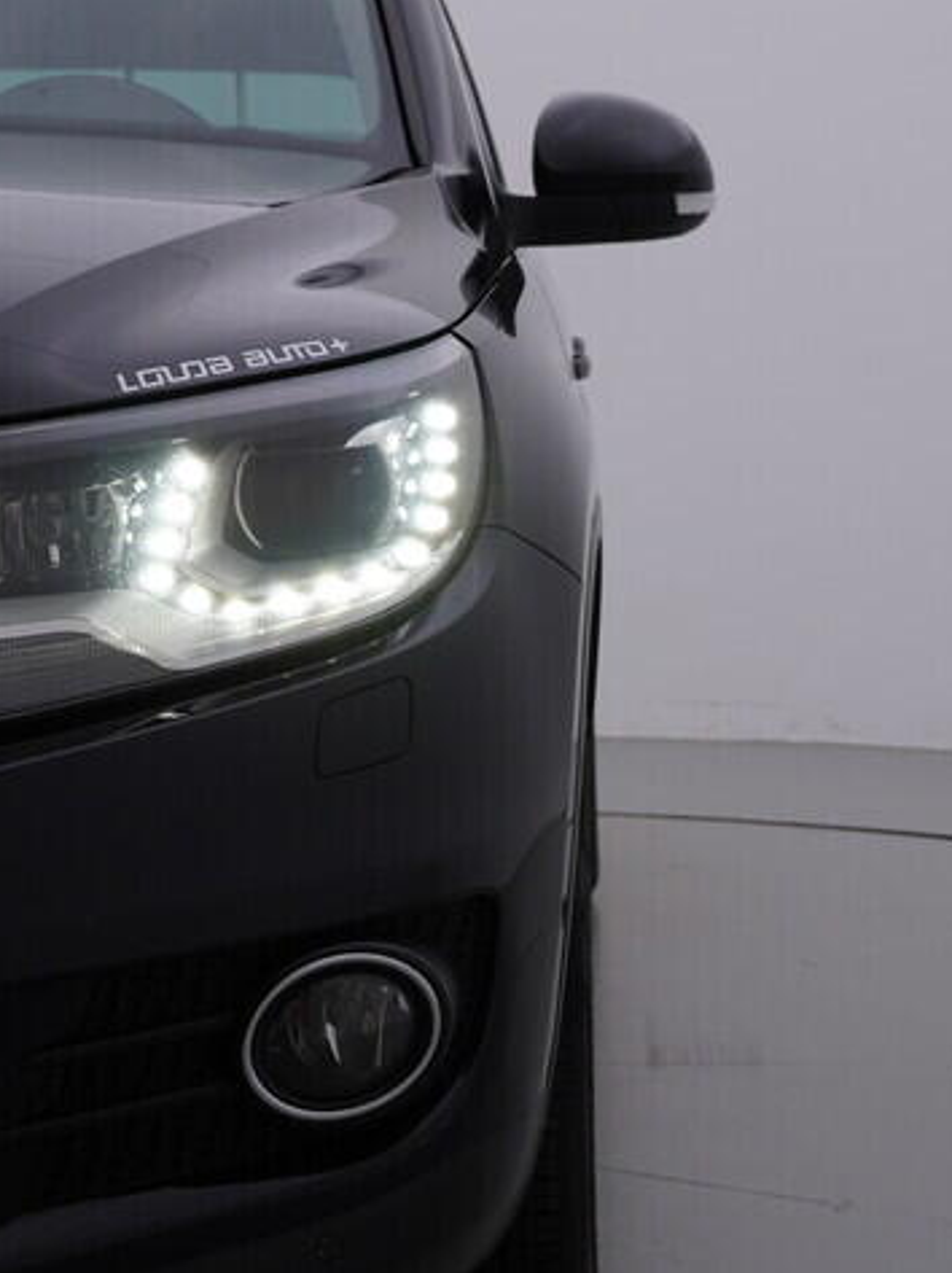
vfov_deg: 26.0
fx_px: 2754
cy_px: 715
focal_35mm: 75
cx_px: 753
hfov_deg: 19.4
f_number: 5
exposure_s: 1/125
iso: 125
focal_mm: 24
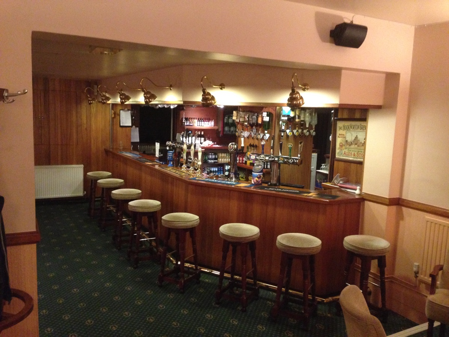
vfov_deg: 42.9
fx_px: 428
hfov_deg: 55.4
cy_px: 168
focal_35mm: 33
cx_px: 224
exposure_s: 1/15
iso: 500
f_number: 2.4
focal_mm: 4.12
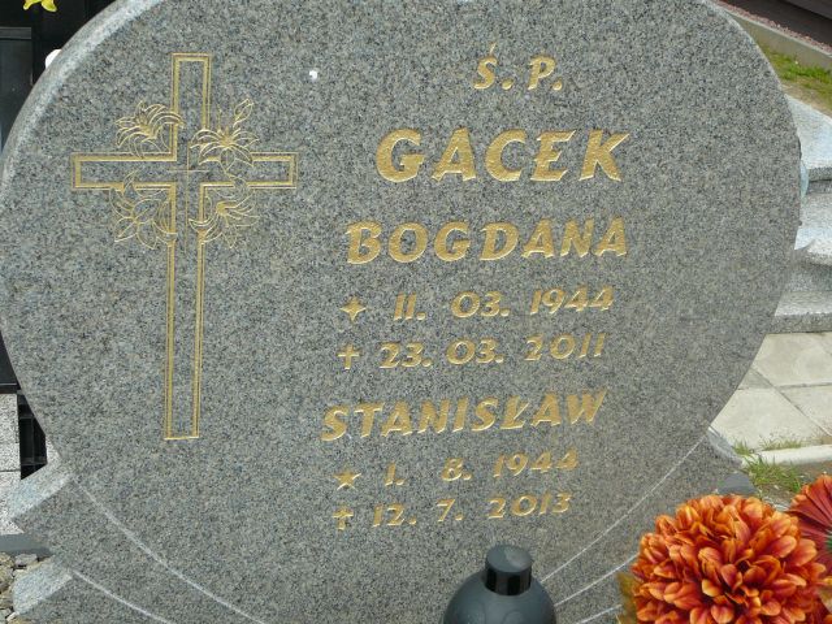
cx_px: 416
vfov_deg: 28.0
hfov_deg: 36.8
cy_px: 312
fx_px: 1250
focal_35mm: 52
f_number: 3.4
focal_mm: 7.8
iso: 80
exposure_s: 1/400
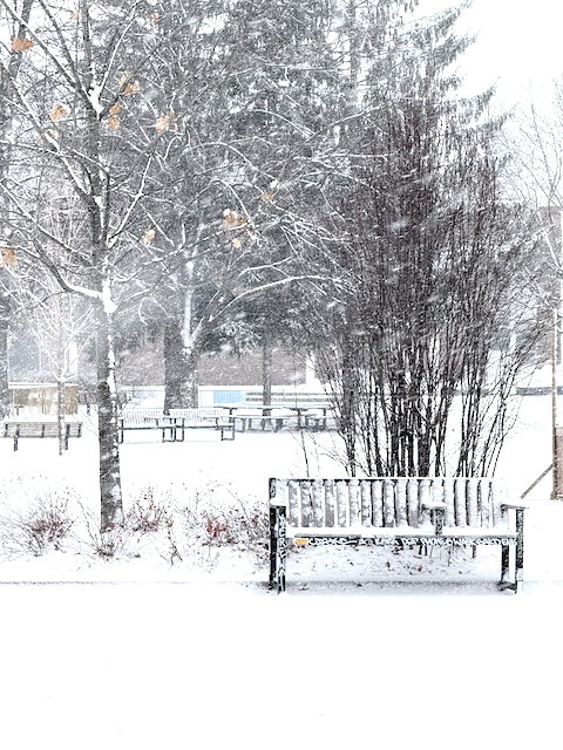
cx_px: 282
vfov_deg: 16.4
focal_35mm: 120
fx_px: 2602
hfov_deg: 12.3
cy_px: 375
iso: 64
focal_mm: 15.66
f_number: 2.8
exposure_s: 1/261
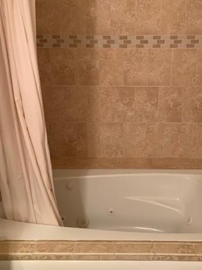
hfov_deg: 39.5
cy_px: 89
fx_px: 280
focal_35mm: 36
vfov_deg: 50.4
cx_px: 122
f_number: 1.8
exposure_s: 1/60
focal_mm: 4.25
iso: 320
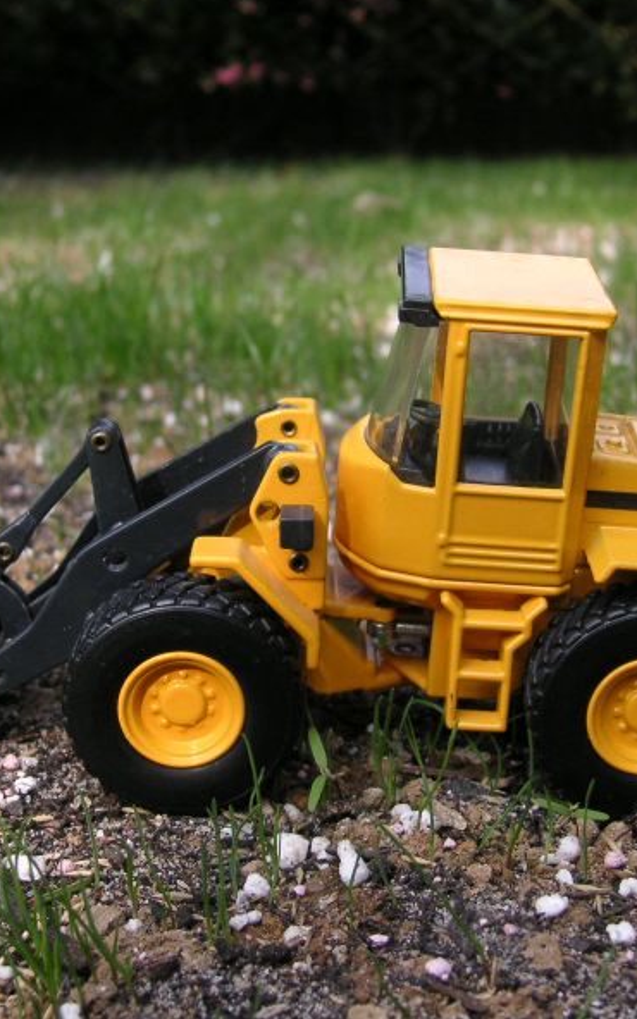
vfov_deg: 38.2
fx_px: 1472
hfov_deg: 24.4
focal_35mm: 53
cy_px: 504
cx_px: 312
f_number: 2.8
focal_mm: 6.1
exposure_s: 1/350
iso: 50
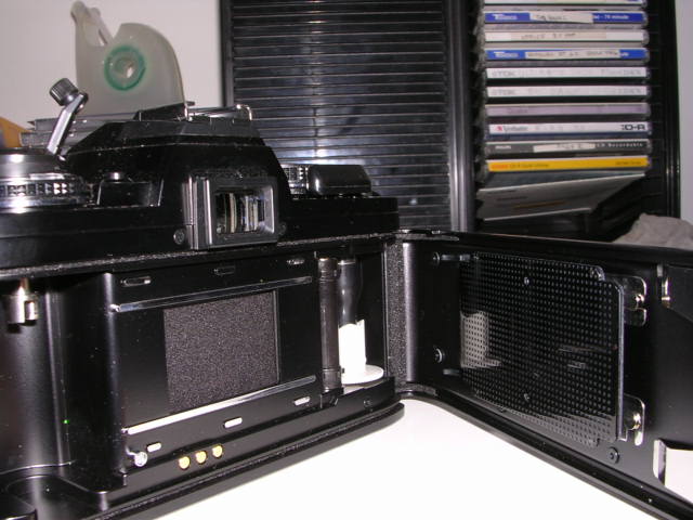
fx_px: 761
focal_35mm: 38
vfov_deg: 37.7
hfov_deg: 49.0
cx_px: 346
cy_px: 260
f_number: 5.6
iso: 100
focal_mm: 5.8
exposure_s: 1/60.1
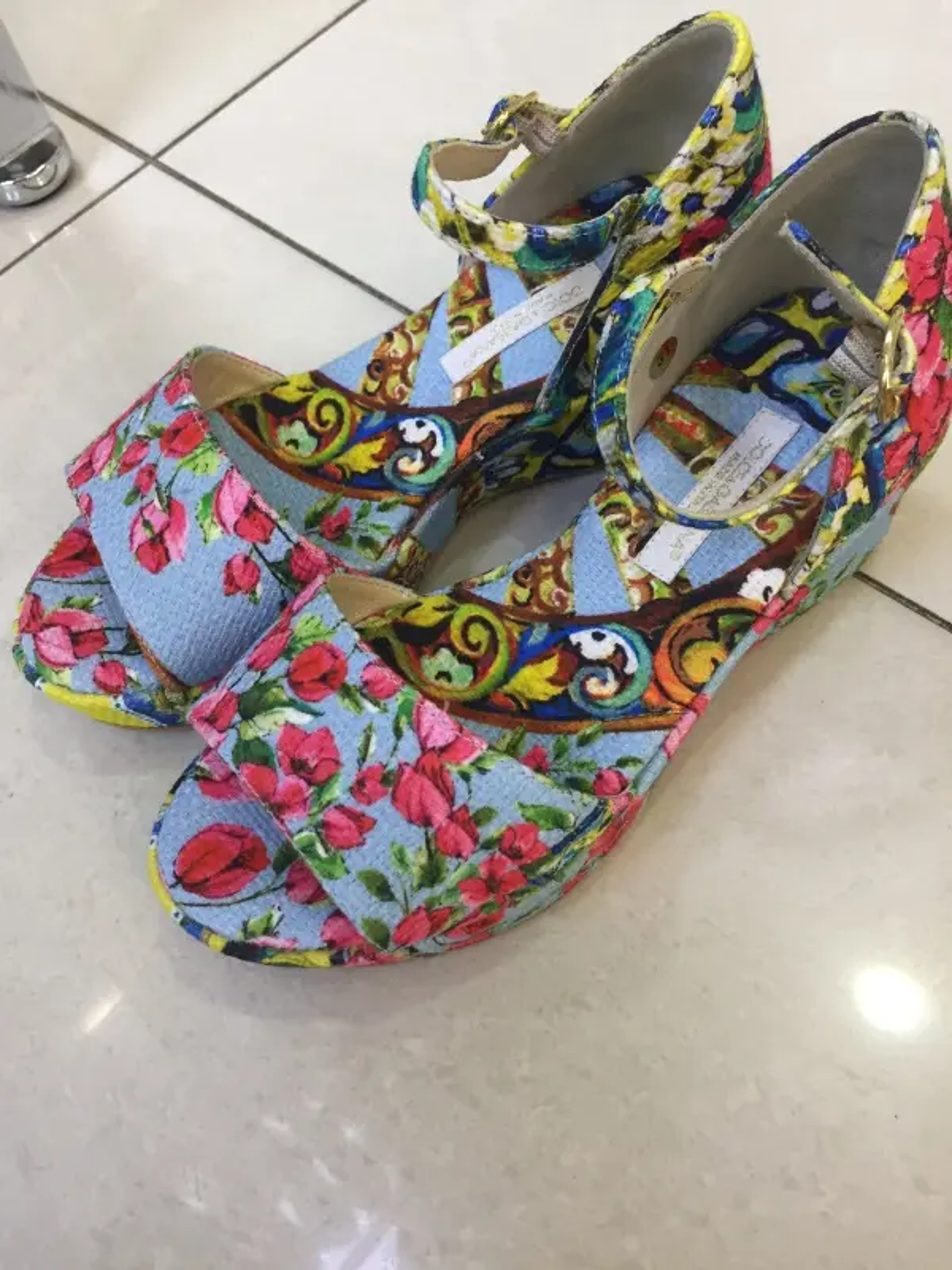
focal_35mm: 29
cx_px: 476
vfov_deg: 61.7
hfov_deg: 48.2
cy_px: 635
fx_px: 1063
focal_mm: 4.15
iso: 100
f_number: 2.2
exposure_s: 1/33
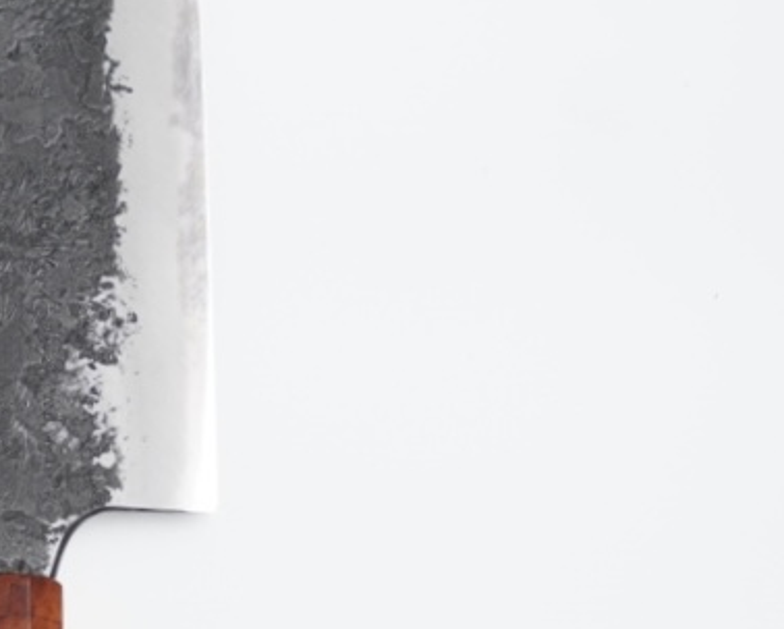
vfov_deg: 6.8
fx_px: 5255
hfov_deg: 8.5
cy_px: 430
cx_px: 38
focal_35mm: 226
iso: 250
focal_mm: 43.3
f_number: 3.5
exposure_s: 1/500
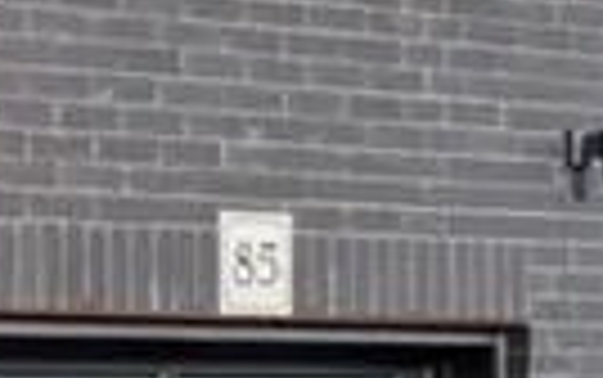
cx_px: -1220
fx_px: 1793
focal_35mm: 109
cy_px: 439
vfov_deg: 11.8
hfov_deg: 11.2
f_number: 8
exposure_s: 1/160
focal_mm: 14
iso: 200
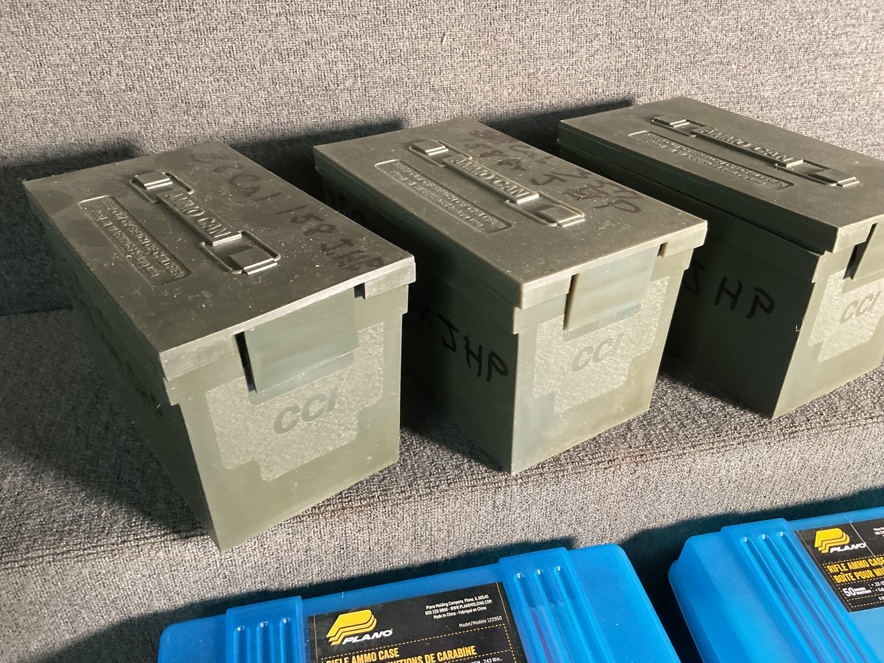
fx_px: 741
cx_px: 442
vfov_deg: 48.2
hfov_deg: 61.7
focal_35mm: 29
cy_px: 332
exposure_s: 1/60
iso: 250
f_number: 1.8
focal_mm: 3
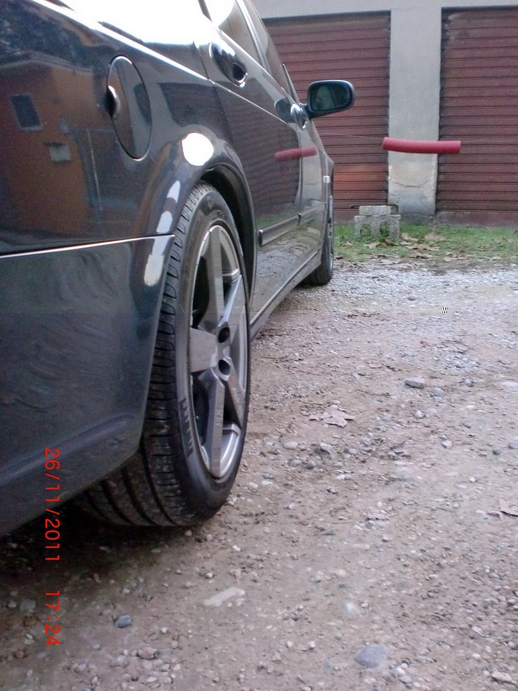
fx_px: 698
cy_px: 346
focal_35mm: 35
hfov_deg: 40.7
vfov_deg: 52.6
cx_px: 259
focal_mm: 6.3
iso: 400
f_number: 3.1
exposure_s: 1/60
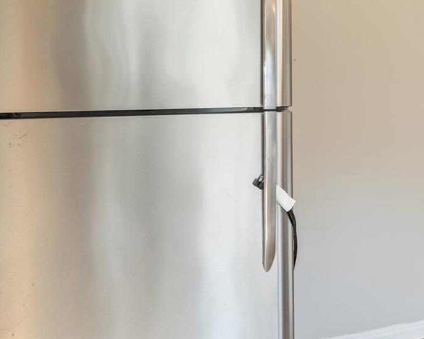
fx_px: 565
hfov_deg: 33.0
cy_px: 85
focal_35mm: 45
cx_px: 520
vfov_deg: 32.8
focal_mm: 16
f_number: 6.3
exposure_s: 1/10
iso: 400
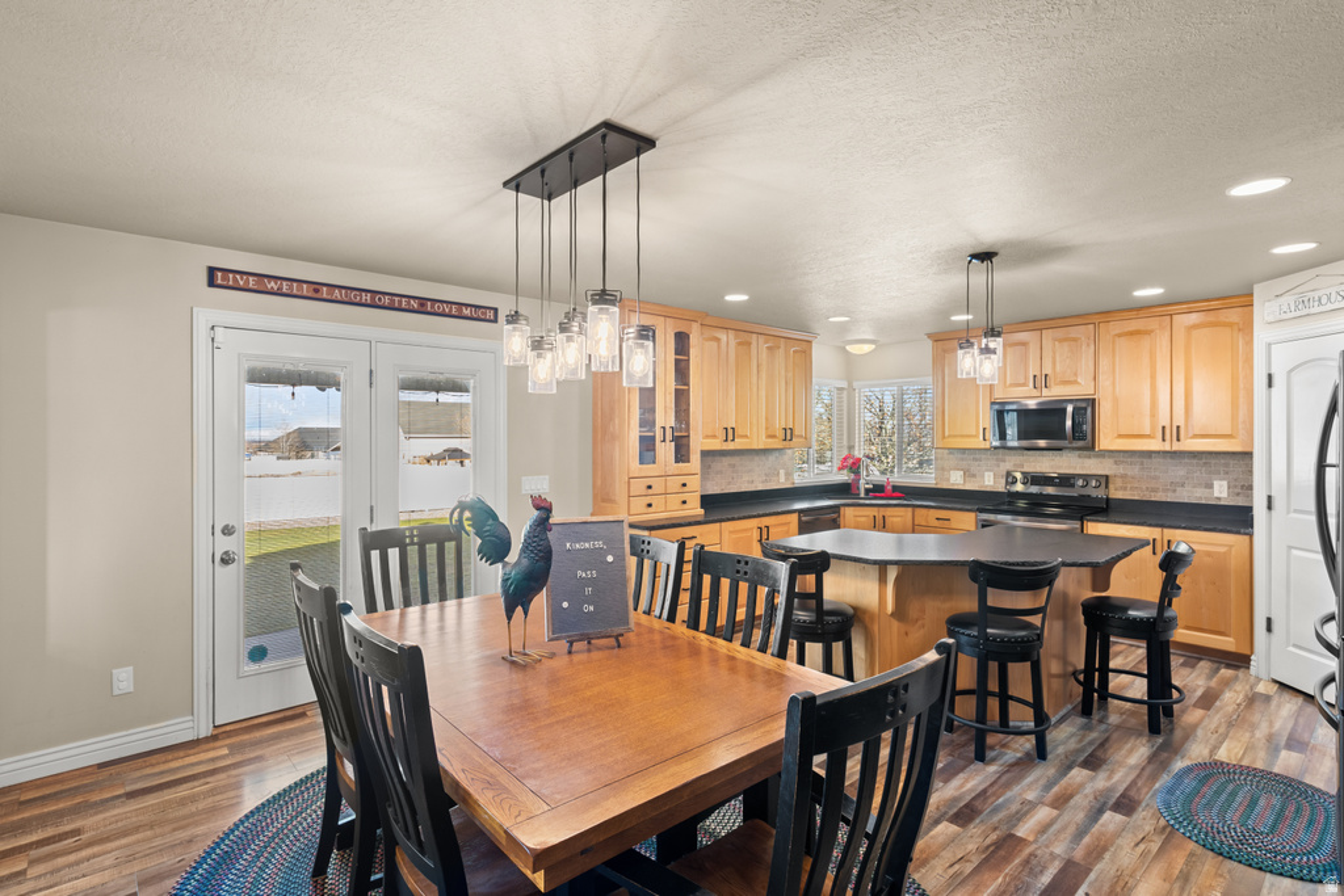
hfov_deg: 93.3
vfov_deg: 70.5
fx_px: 635
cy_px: 448
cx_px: 672
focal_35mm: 17
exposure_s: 1/1.67
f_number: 9
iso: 400
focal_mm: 17
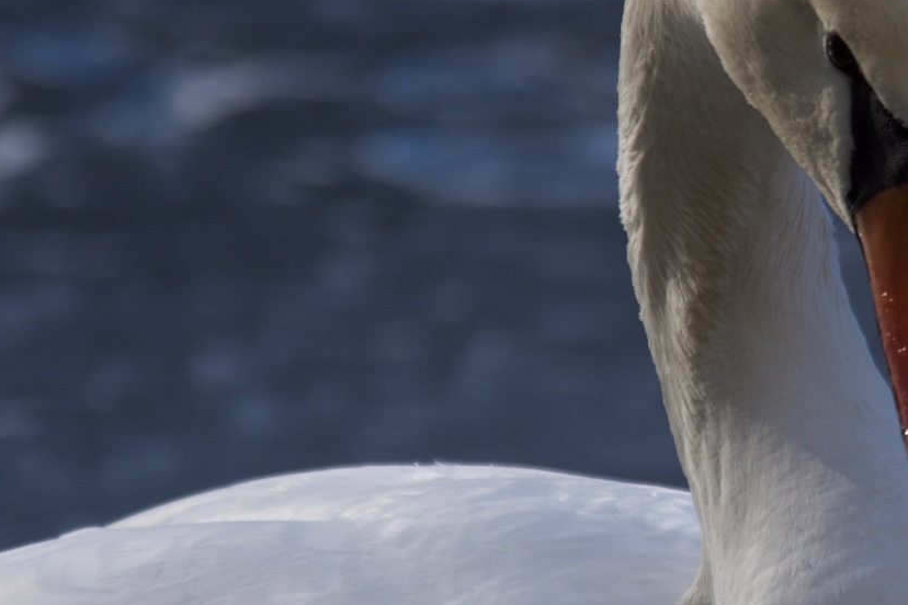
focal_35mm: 1377
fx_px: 34728
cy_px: 330
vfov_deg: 1.0
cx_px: 831
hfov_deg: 1.5
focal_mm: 330
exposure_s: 1/500
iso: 125
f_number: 5.3
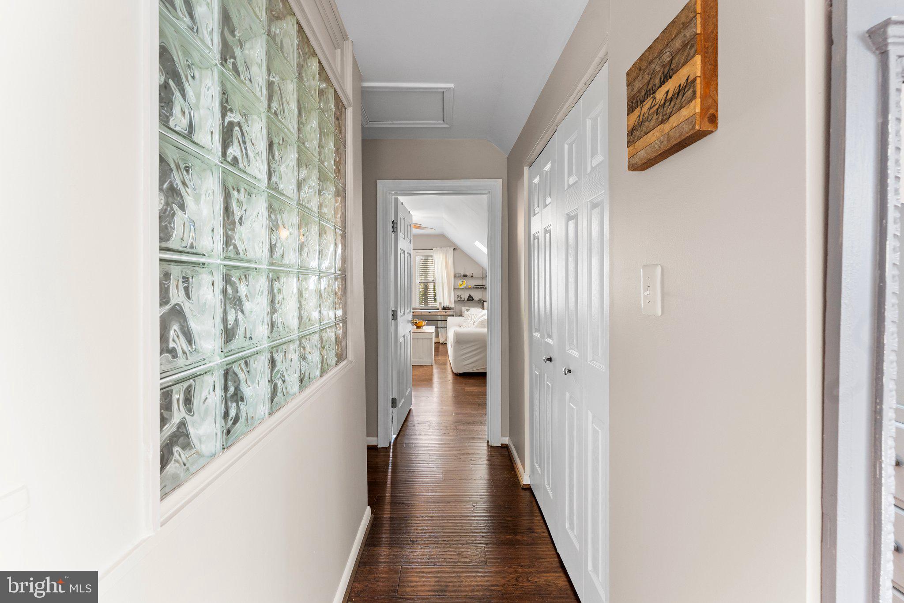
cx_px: 452
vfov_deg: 81.2
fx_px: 352
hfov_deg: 104.3
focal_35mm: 14
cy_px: 302
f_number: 8
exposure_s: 1/2.5
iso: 1000
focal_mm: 14
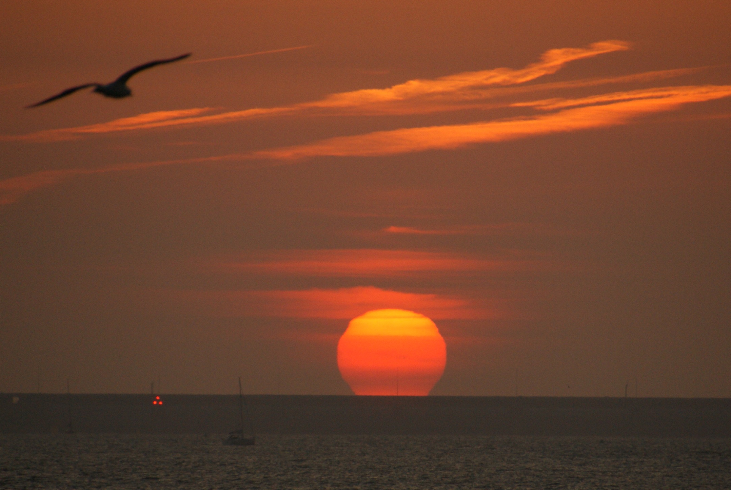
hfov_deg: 3.4
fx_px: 12423
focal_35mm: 611
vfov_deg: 2.3
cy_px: 311
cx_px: 400
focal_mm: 280
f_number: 6.3
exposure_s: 1/500
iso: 400
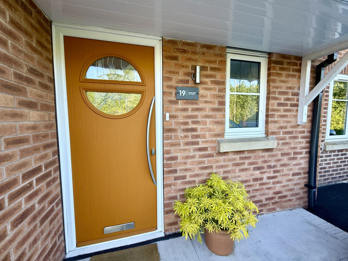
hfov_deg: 102.1
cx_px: 174
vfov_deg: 85.7
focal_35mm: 14
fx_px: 141
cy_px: 130
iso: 50
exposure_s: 1/99
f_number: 2.2
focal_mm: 2.22
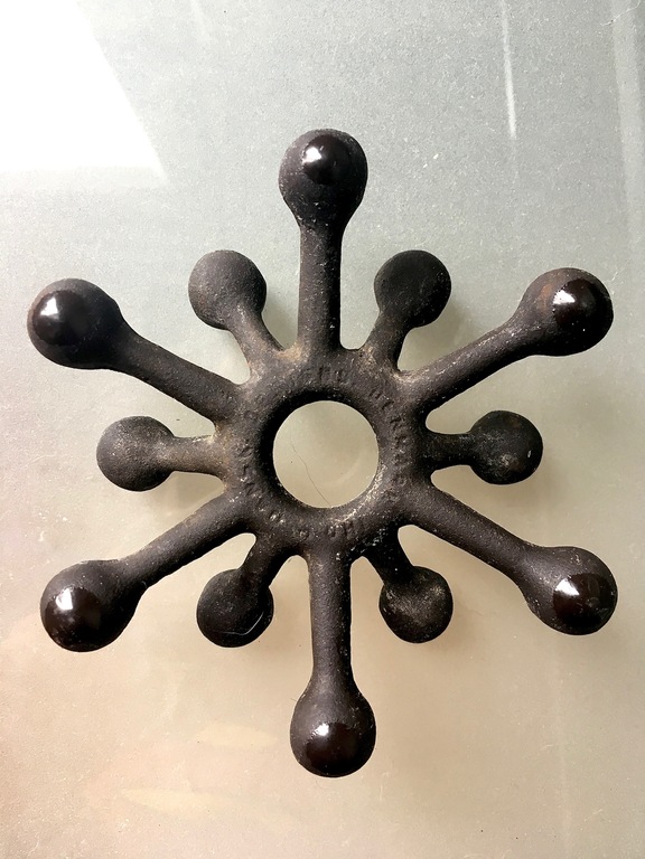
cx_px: 322
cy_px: 430
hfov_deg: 48.2
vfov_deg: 61.7
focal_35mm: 29
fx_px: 720
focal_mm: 4.15
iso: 80
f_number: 2.2
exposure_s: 1/33
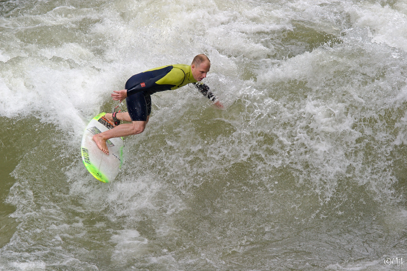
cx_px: 204
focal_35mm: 105
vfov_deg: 13.0
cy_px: 136
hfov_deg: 19.5
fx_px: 1186
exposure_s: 1/1000
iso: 2500
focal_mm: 105
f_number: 6.3
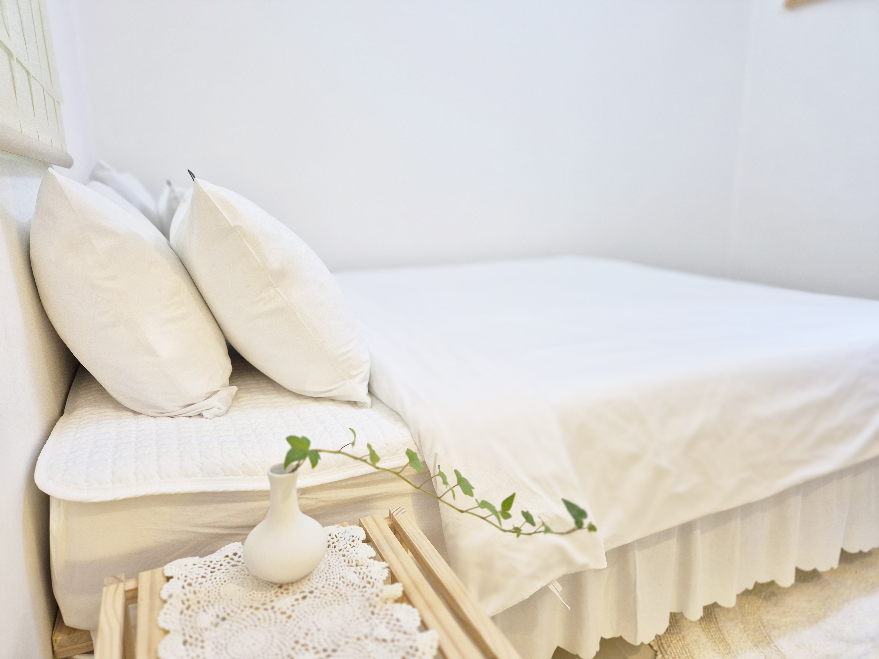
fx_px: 584
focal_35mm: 23
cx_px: 440
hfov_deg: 73.9
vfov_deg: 58.9
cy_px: 330
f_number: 1.8
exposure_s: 1/120
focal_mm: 5.4
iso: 640
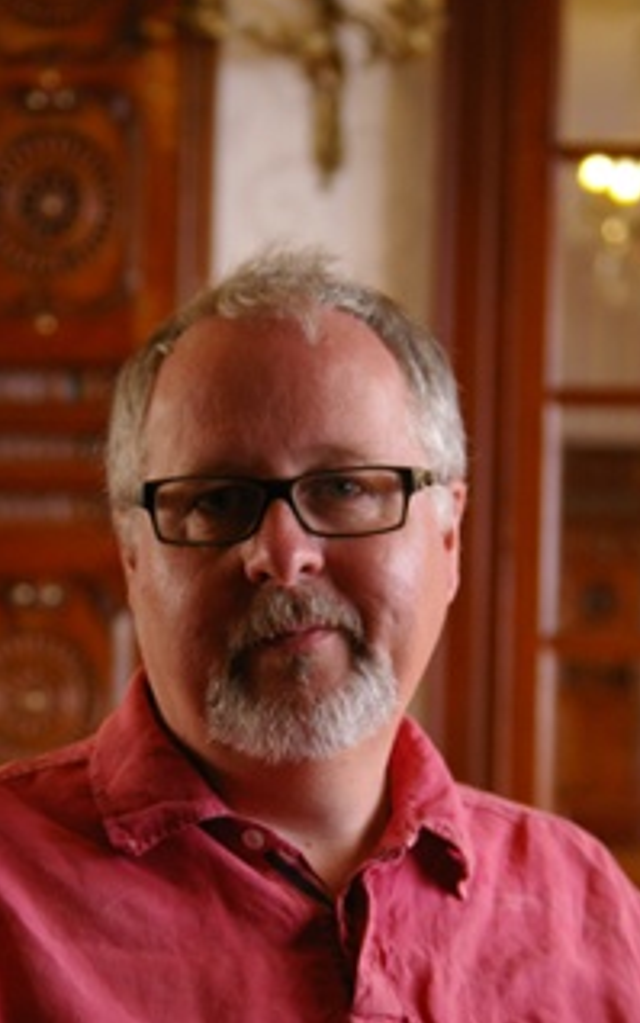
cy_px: 631
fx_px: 3262
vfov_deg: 17.8
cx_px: 339
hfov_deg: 11.2
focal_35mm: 117
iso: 800
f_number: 4
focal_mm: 58
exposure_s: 1/125
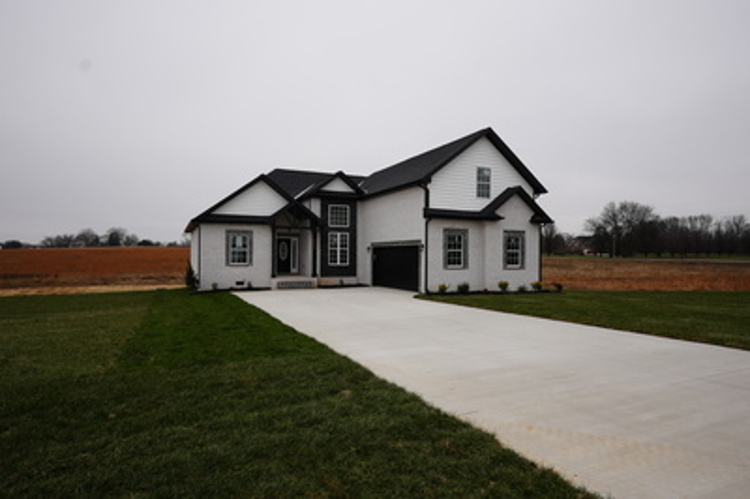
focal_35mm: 21
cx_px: 375
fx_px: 437
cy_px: 250
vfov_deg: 59.4
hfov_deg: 81.3
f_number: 6.7
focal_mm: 14.1
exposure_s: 1/125
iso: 100
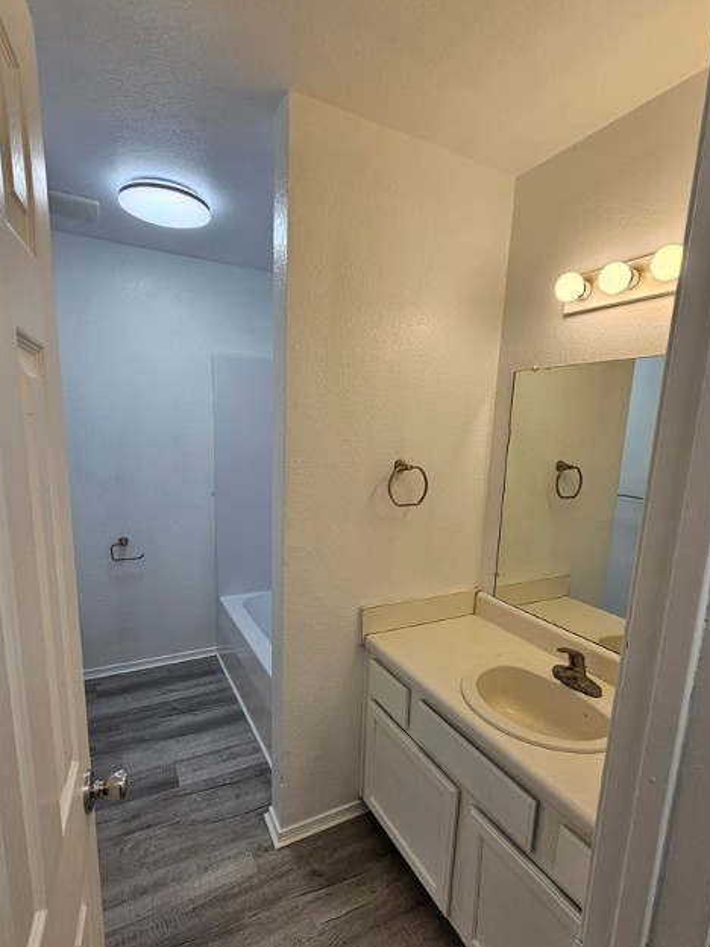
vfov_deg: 94.2
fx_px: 438
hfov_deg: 78.0
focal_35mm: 16
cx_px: 376
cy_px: 521
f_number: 2.2
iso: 64
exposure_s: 1/120
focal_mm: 2.2
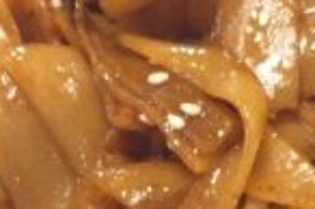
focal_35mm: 145
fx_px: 1267
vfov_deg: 8.7
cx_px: 275
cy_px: 472
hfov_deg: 14.1
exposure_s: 1/17
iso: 320
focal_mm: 4.15
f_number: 2.2
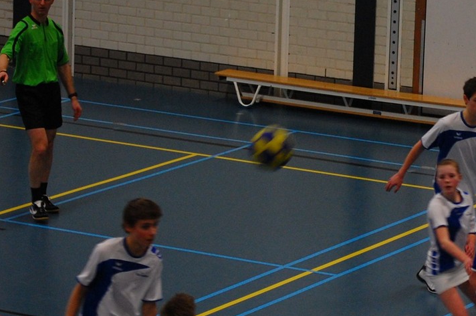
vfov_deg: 11.5
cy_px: 197
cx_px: 327
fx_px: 1568
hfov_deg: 17.2
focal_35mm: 119
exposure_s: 1/80
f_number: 4.5
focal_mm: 55
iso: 800
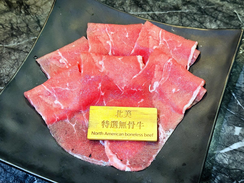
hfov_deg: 39.7
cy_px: 92
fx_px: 338
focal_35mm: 48
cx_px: 122
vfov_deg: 30.3
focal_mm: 6.86
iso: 500
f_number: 1.78
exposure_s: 1/40
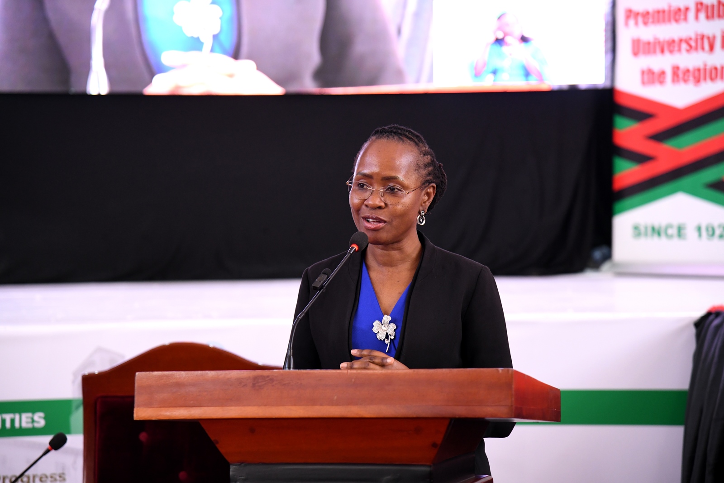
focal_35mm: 120
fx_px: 2413
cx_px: 362
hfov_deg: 17.1
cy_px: 242
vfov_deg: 11.4
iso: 2000
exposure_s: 1/125
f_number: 4.5
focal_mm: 120
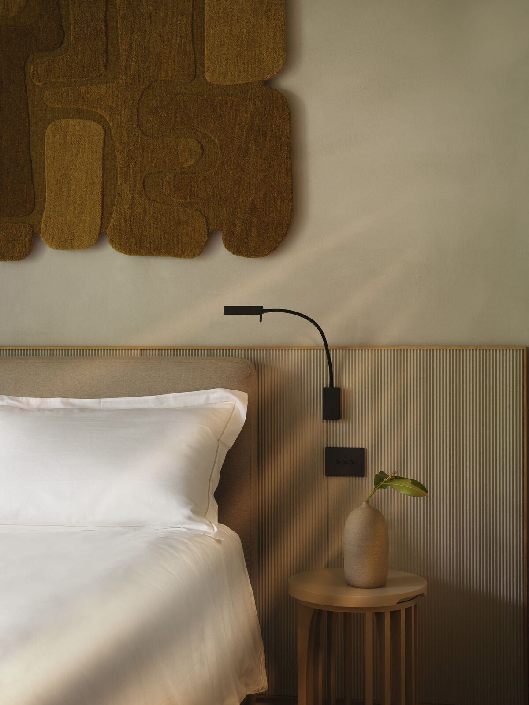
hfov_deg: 23.3
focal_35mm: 63
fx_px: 1284
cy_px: 352
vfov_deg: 30.7
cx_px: 264
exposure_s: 1
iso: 160
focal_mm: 80
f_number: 8
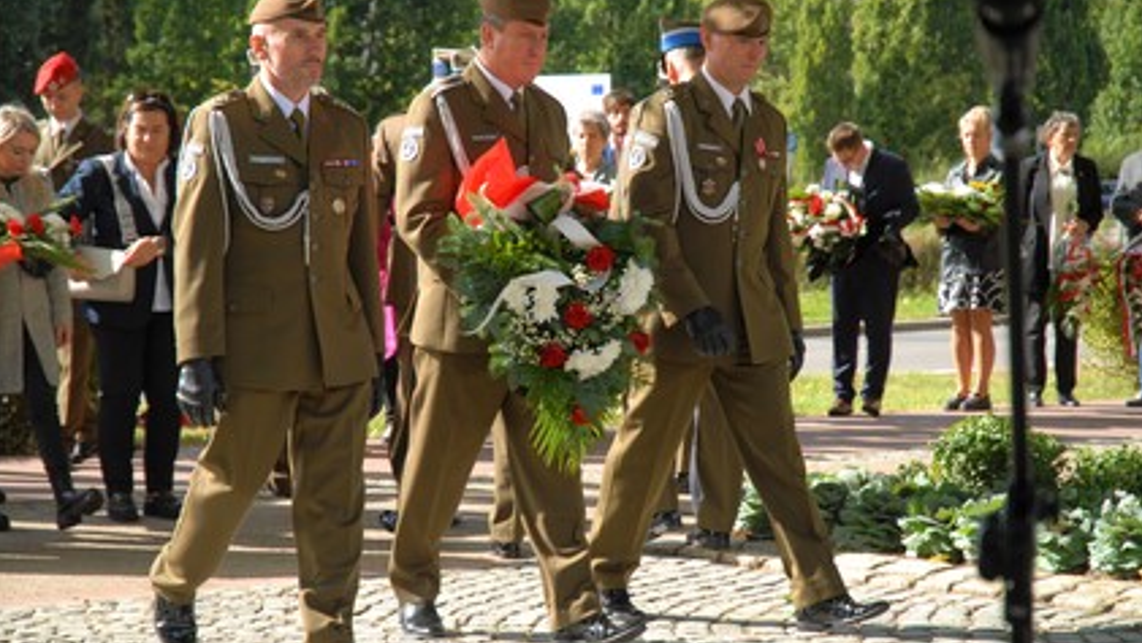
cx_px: 570
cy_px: 307
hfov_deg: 19.3
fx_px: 3362
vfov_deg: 10.9
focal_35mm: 111
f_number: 5.6
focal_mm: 70
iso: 250
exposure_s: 1/320
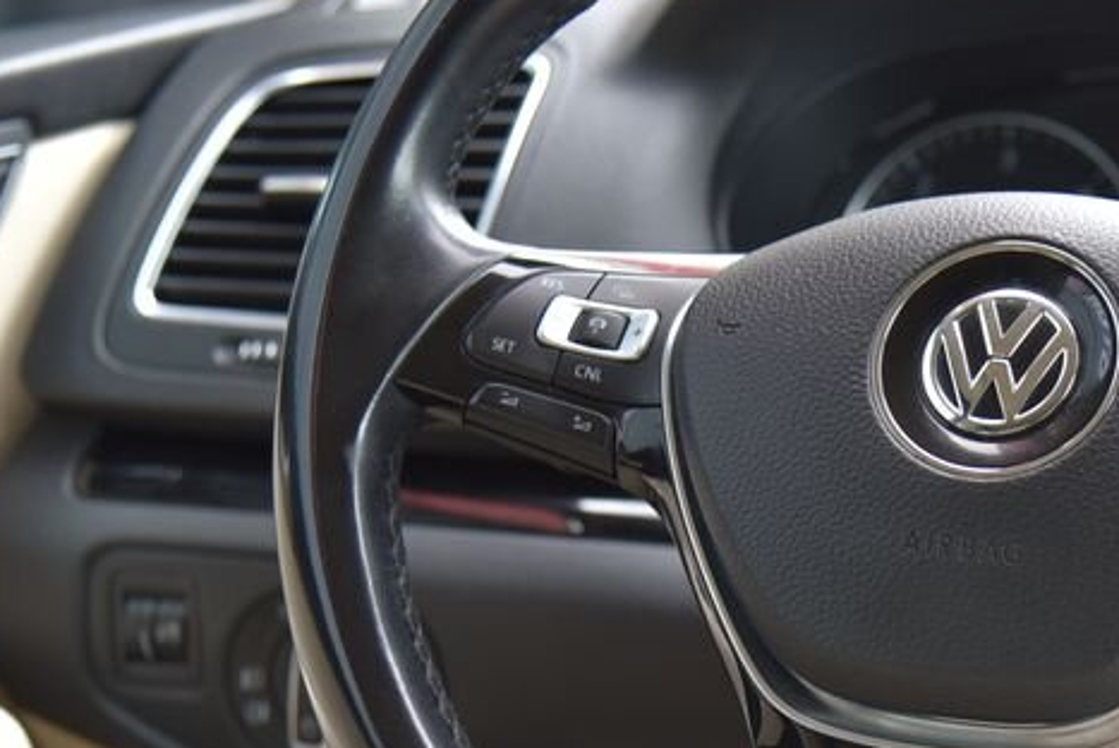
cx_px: 968
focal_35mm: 114
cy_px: 408
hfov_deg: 17.7
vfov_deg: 12.0
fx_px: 3546
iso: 500
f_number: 4
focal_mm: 52
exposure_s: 1/25
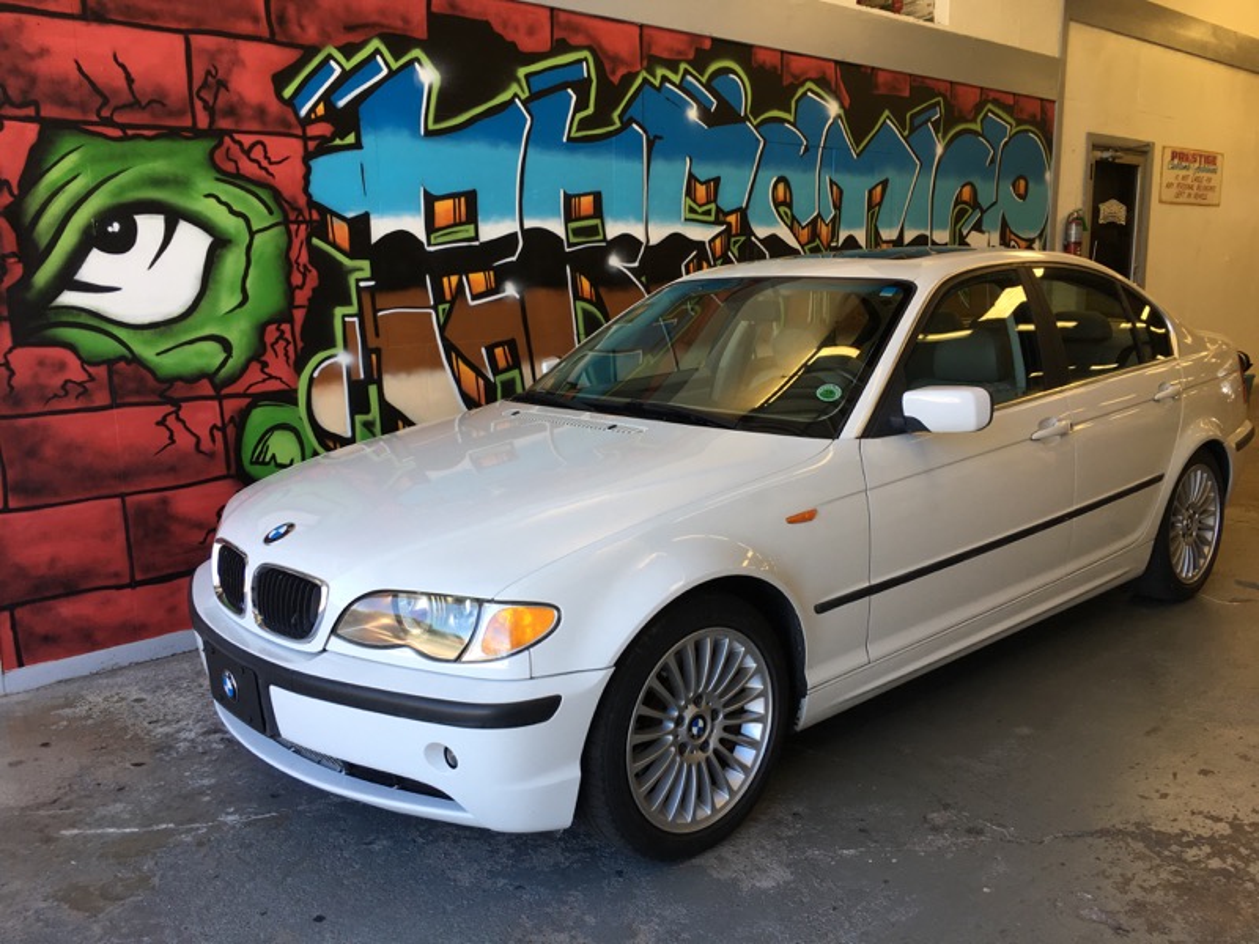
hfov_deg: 61.7
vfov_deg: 48.2
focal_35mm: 29
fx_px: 1055
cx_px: 630
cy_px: 472
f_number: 2.2
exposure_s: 1/120
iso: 40
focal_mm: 4.15
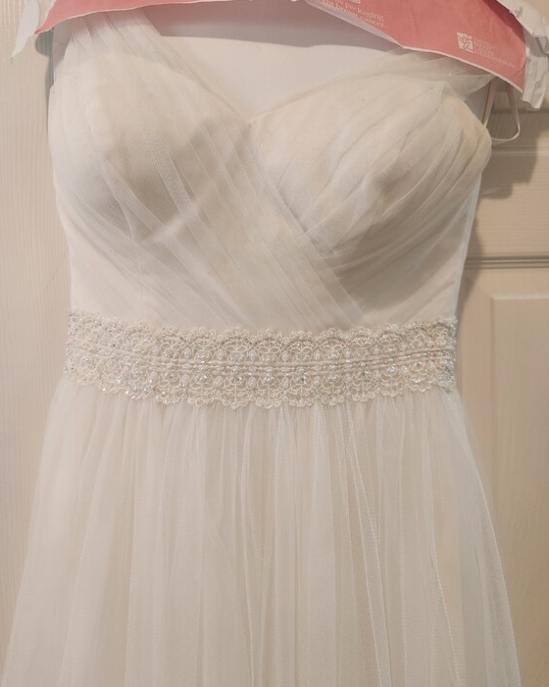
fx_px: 508
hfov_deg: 56.8
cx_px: 284
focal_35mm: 25
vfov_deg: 68.1
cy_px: 327
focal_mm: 5.4
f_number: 1.8
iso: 250
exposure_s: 1/120
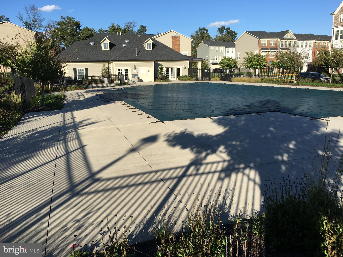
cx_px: 172
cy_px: 128
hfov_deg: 61.7
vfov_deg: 48.2
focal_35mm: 29
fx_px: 287
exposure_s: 1/1399
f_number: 2.2
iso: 25
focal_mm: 4.15
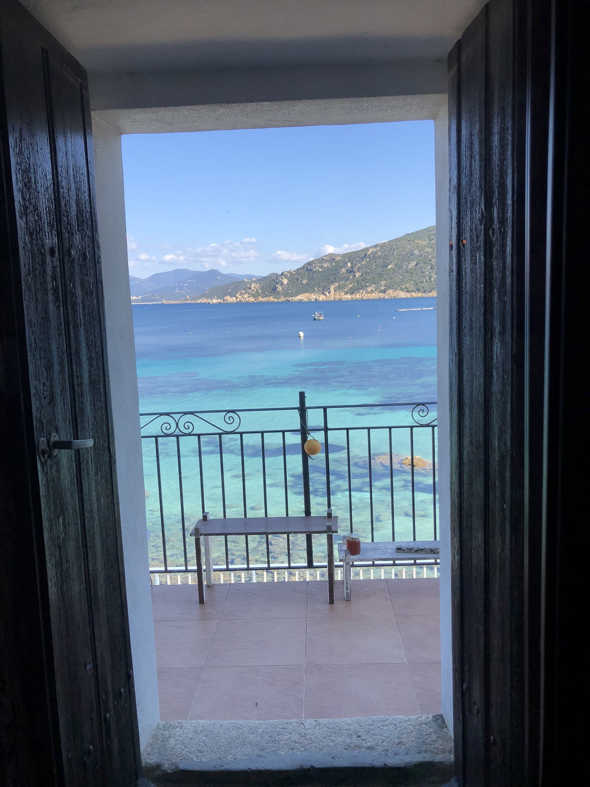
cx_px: 295
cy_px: 394
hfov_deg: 49.7
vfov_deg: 63.4
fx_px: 636
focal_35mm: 28
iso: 20
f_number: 1.8
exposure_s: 1/762
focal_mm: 3.99
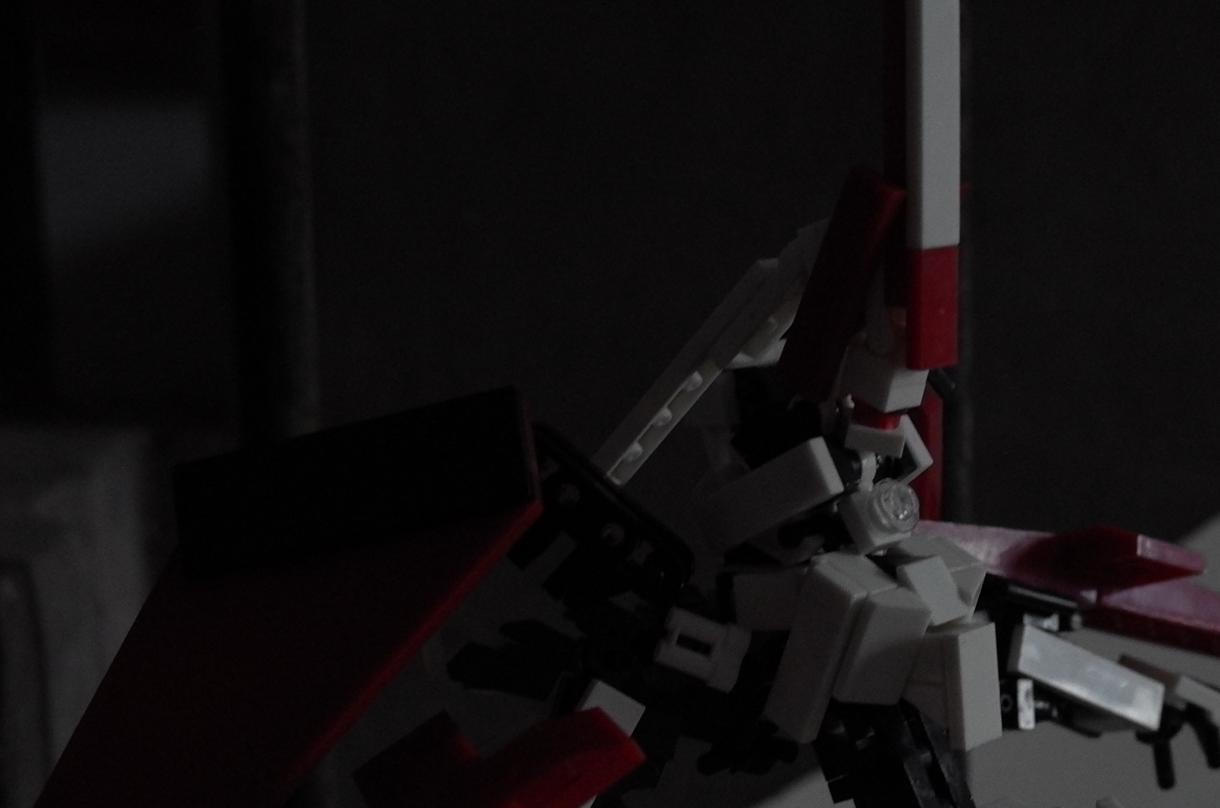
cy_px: 726
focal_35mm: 93
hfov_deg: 21.8
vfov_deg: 14.5
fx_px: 3145
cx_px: 862
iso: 1600
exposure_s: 1/30
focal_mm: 29.5
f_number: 5
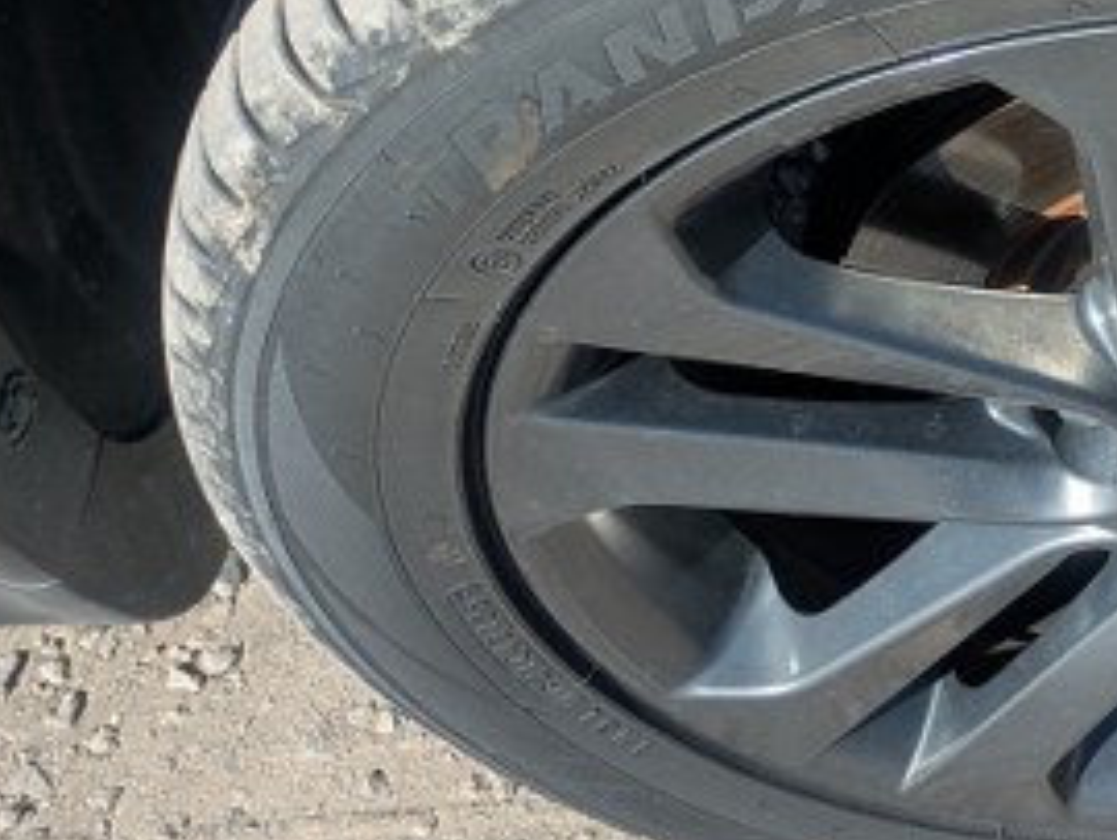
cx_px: 1496
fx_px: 2390
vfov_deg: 19.6
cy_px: 79
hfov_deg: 23.0
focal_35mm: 74
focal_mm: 5.43
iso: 45
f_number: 1.89
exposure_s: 1/1147
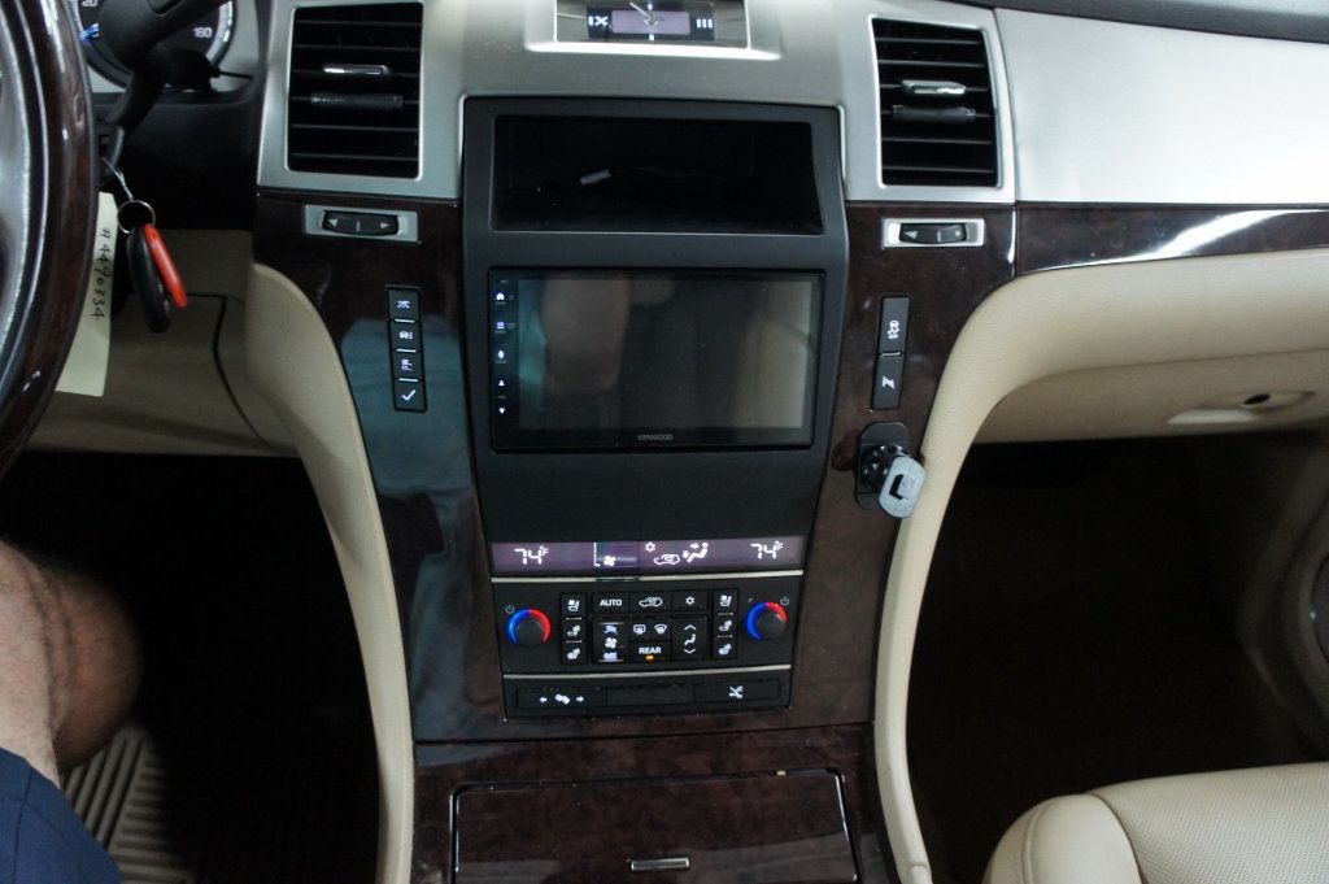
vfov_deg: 47.9
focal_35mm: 27
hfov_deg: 67.4
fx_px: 996
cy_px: 442
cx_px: 664
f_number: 3.5
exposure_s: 1/25
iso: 1600
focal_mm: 18
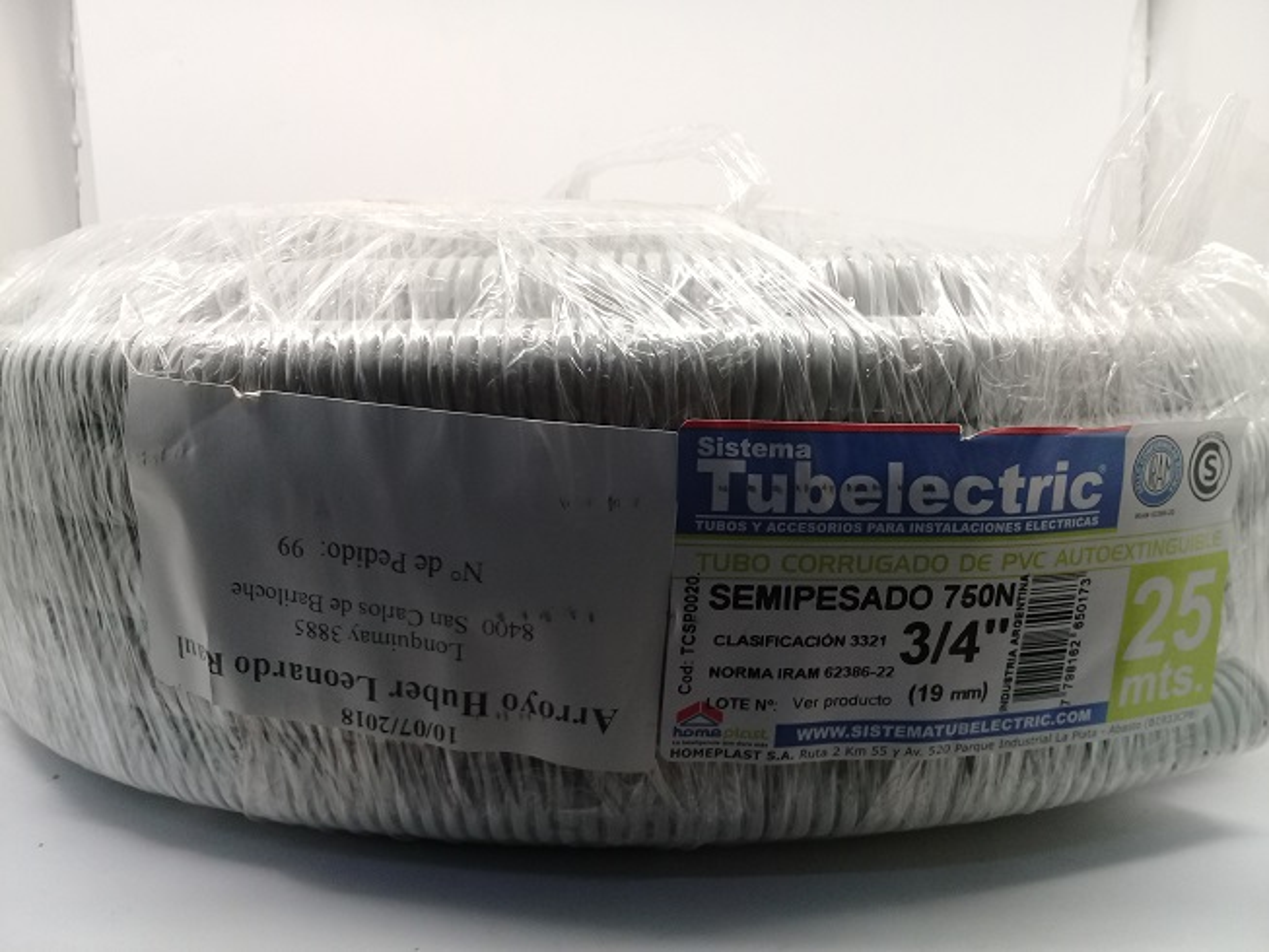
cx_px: 634
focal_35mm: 31
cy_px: 476
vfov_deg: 45.5
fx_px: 1137
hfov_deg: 58.3
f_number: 2.2
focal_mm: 3.3
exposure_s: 1/50
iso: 64
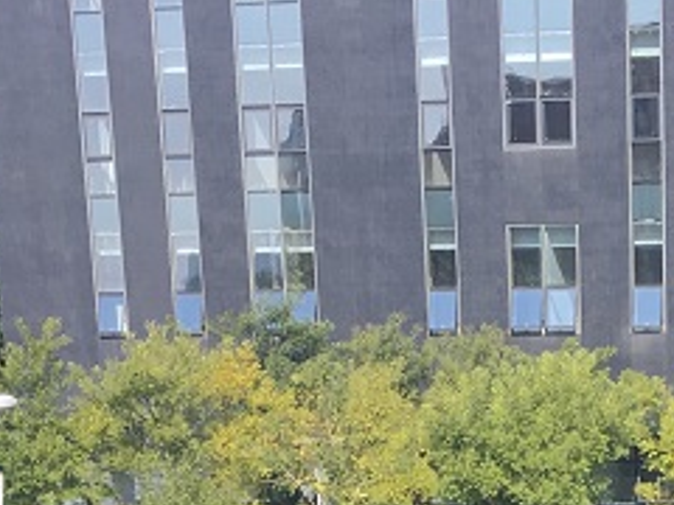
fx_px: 2356
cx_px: 688
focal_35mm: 121
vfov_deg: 11.1
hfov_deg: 15.9
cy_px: 1030
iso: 25
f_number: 2.2
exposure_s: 1/466
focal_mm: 4.15
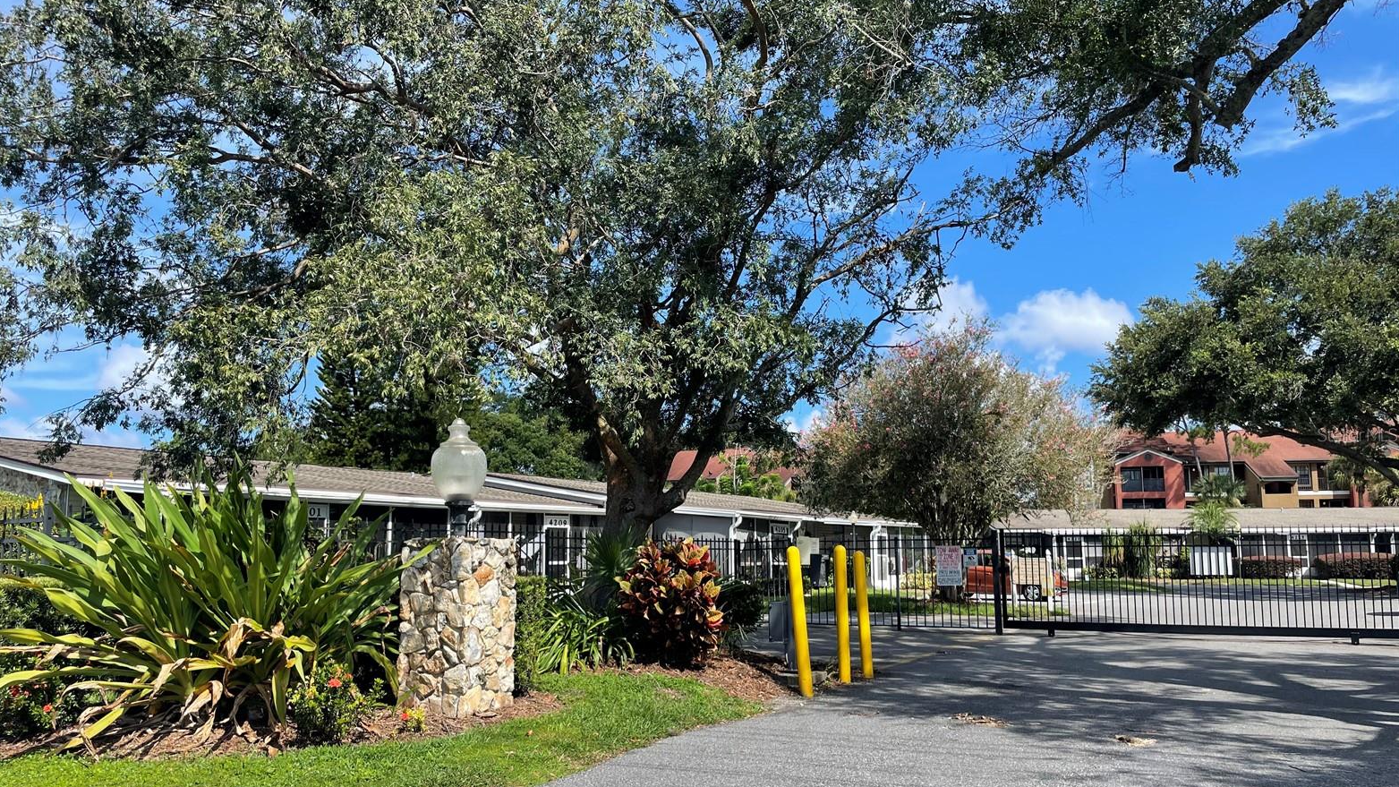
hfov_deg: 66.1
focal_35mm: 29
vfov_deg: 40.1
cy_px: 434
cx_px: 686
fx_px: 1076
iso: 32
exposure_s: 1/2398
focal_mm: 4.2
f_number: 1.6
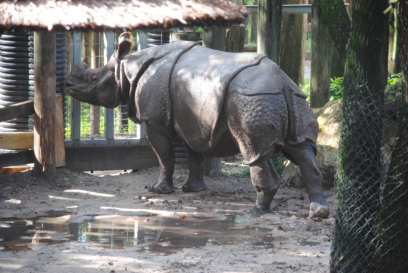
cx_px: 204
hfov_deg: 11.8
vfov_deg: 7.9
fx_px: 1974
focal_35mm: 174
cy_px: 136
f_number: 4.8
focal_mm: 116
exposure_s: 1/125
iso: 320
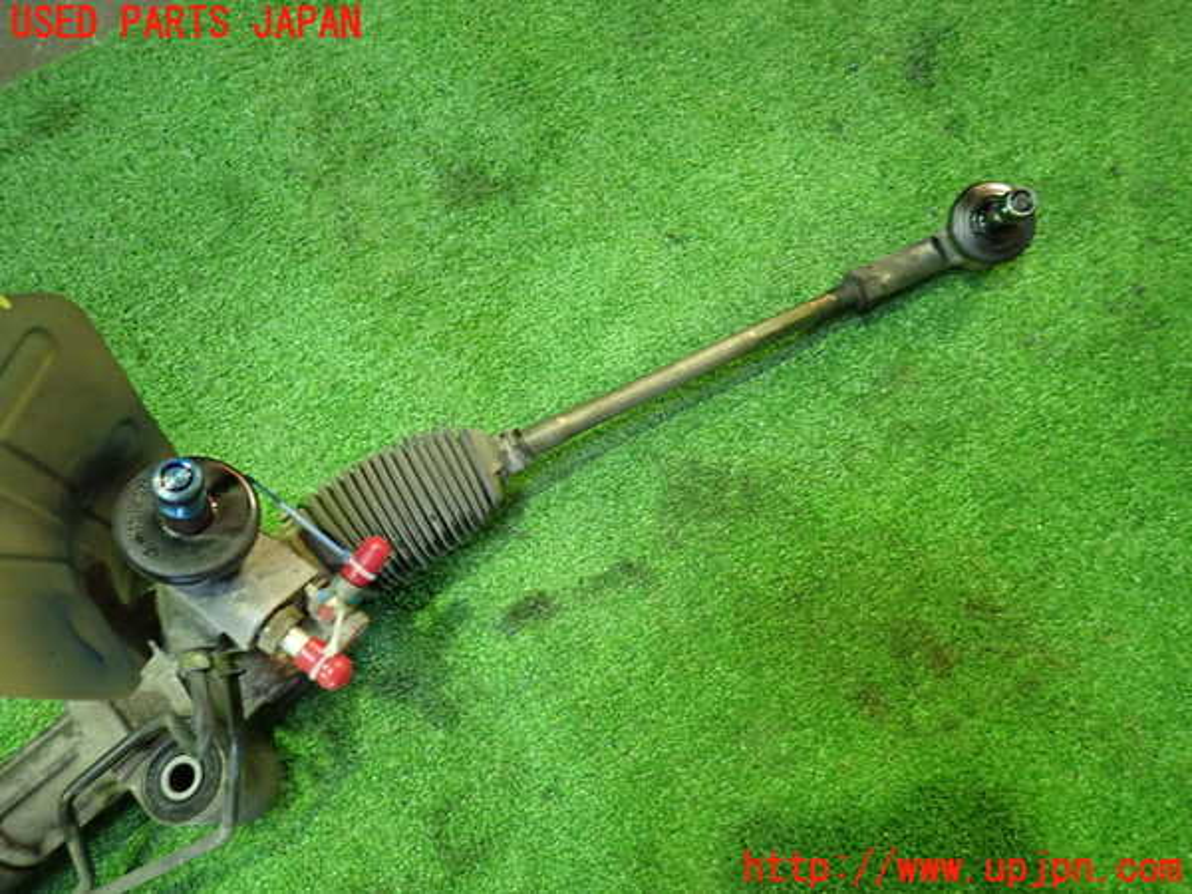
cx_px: 596
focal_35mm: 25
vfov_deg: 54.9
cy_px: 447
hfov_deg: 69.4
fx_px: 861
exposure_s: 1/30
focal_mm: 4.5
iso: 640
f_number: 2
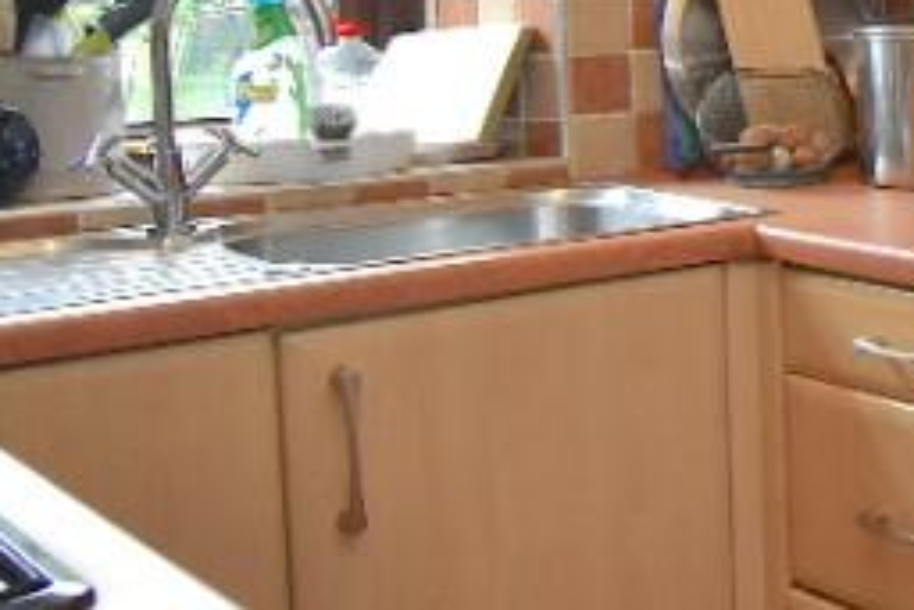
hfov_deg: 24.5
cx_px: 1425
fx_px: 1524
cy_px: 62
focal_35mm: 60
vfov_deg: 22.1
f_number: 4.5
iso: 800
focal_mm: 10
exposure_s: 1/160
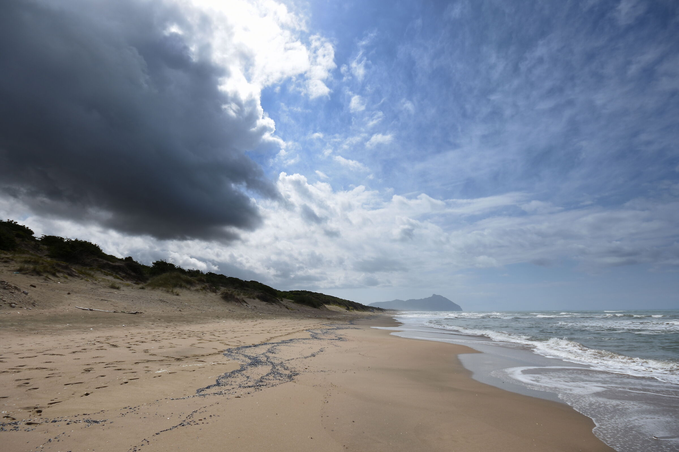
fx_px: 283
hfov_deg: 100.4
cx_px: 340
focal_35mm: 15
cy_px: 226
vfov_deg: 77.3
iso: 100
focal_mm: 10
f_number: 8
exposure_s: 1/800
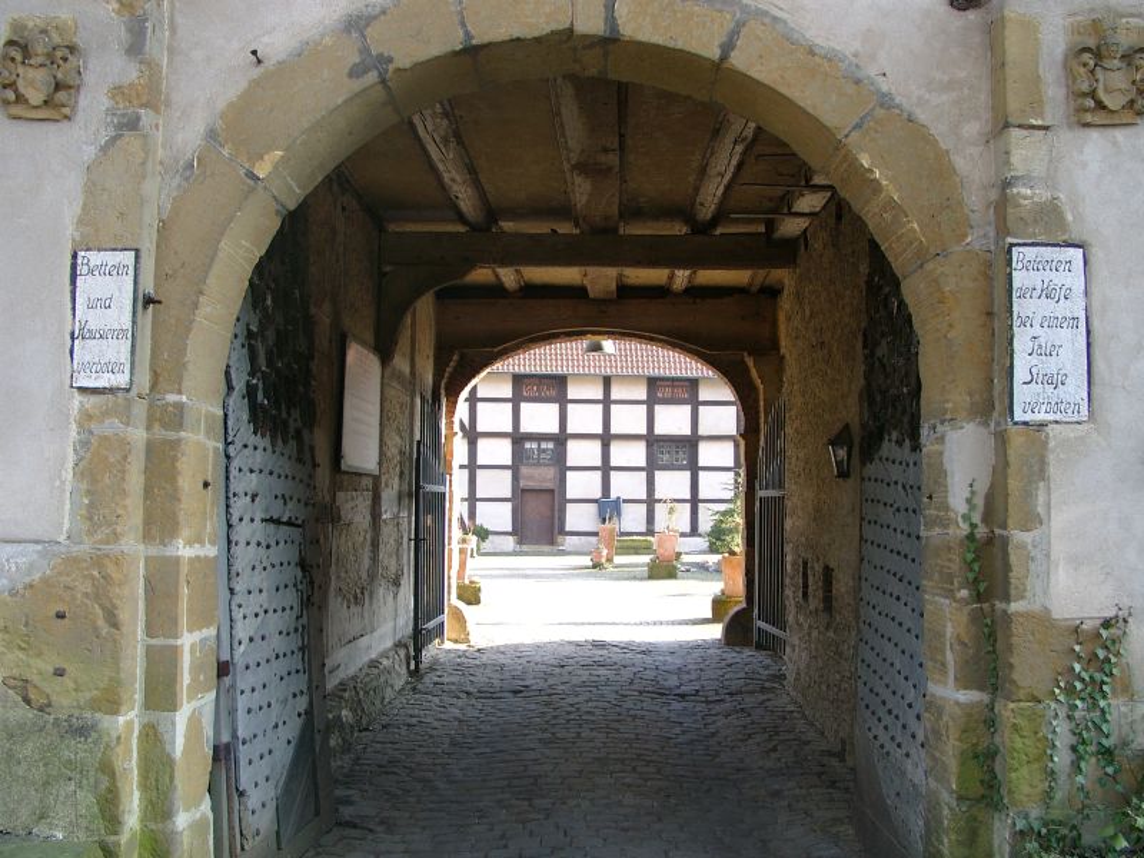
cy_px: 429
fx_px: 1124
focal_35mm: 34
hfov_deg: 54.0
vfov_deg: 41.8
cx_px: 572
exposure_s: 1/83
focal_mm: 7.13
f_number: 2.8
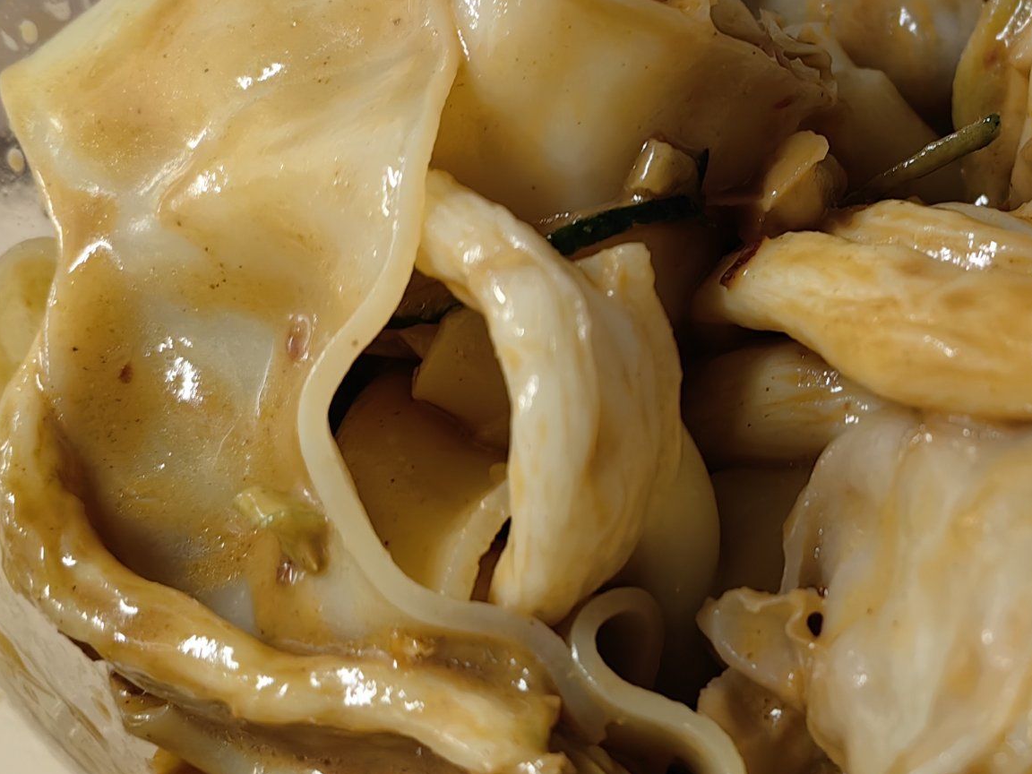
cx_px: 857
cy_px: 285
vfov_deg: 22.9
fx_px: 1908
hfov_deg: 29.4
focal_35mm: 64
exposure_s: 1/50
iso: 160
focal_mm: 5.75
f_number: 2
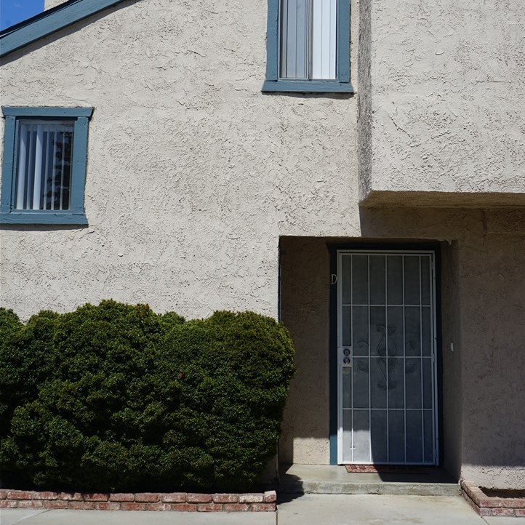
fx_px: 944
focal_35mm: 55
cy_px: 151
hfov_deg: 31.1
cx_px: 262
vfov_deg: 30.7
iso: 100
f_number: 11
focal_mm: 43
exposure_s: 1/200
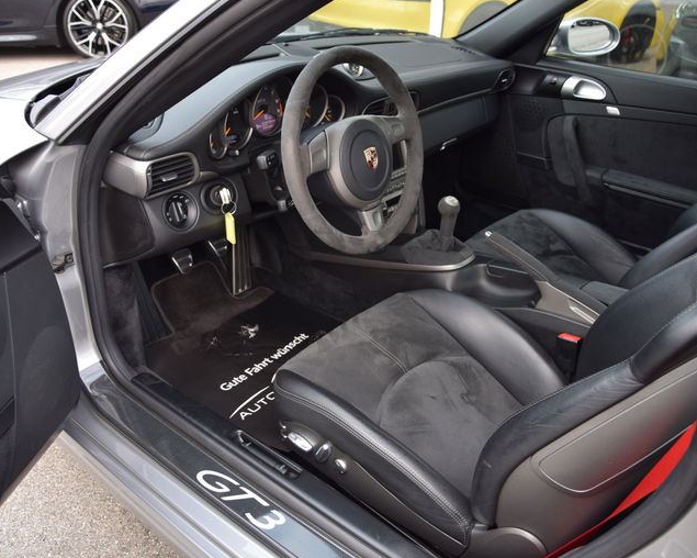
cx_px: 362
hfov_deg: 31.7
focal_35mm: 60
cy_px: 279
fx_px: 1229
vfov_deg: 25.6
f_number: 4.5
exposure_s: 1/80
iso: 400
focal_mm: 35
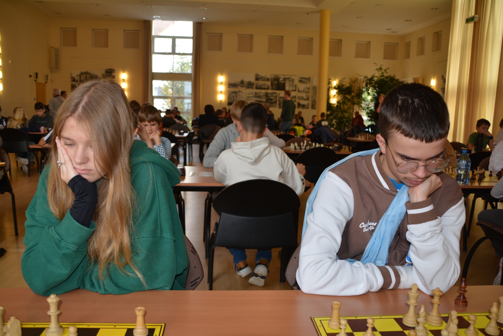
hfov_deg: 59.5
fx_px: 440
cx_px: 252
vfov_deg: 41.7
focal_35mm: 32
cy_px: 168
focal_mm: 21
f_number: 3.5
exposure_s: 1/125
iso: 400
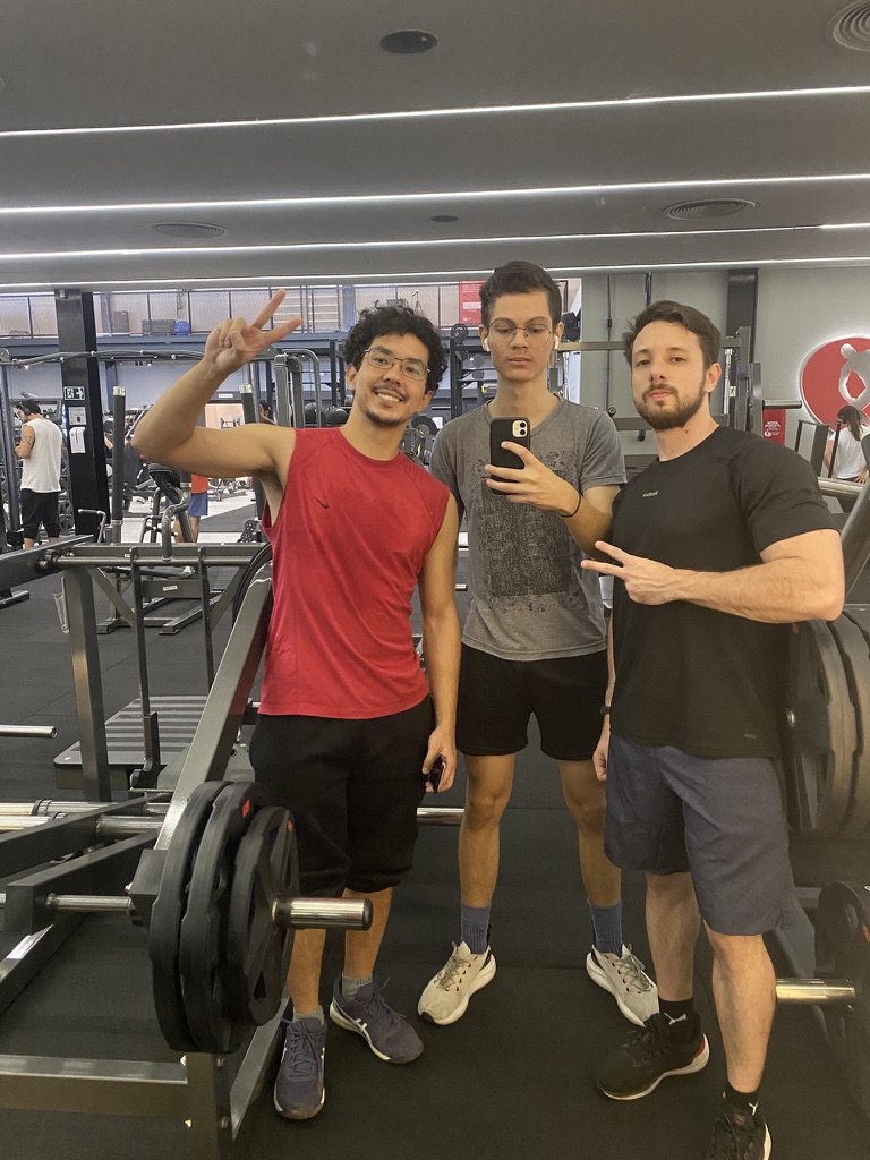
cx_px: 435
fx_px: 871
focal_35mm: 26
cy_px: 580
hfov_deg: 53.1
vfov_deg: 67.3
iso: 500
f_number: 1.8
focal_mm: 4.25
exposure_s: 1/40
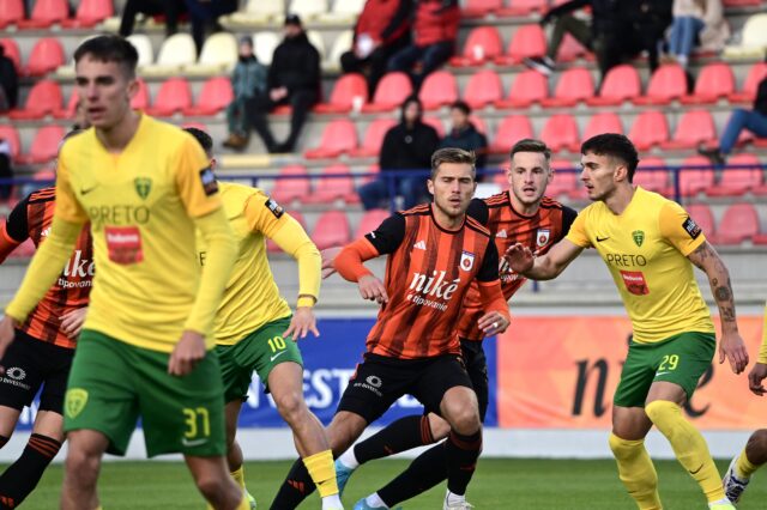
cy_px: 255
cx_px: 384
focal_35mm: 400
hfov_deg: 5.2
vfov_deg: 3.4
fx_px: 8517
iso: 1250
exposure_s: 1/800
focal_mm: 400
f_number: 6.3
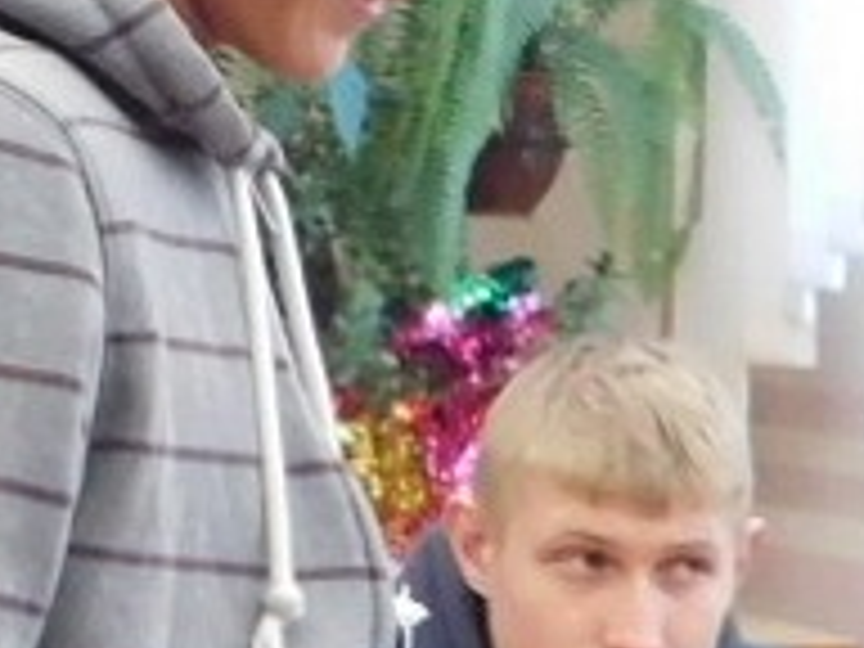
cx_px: 248
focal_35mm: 150
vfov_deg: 9.9
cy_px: 104
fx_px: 3744
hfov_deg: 13.1
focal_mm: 6.3
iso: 320
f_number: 3.5
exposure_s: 1/30
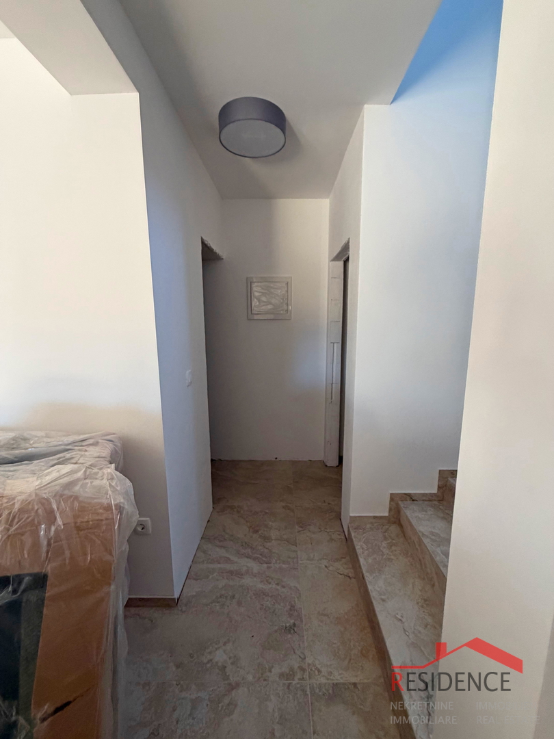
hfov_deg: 85.7
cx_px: 277
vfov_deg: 102.1
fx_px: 299
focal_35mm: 14
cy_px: 370
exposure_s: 1/115
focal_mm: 2.22
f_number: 2.2
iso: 320
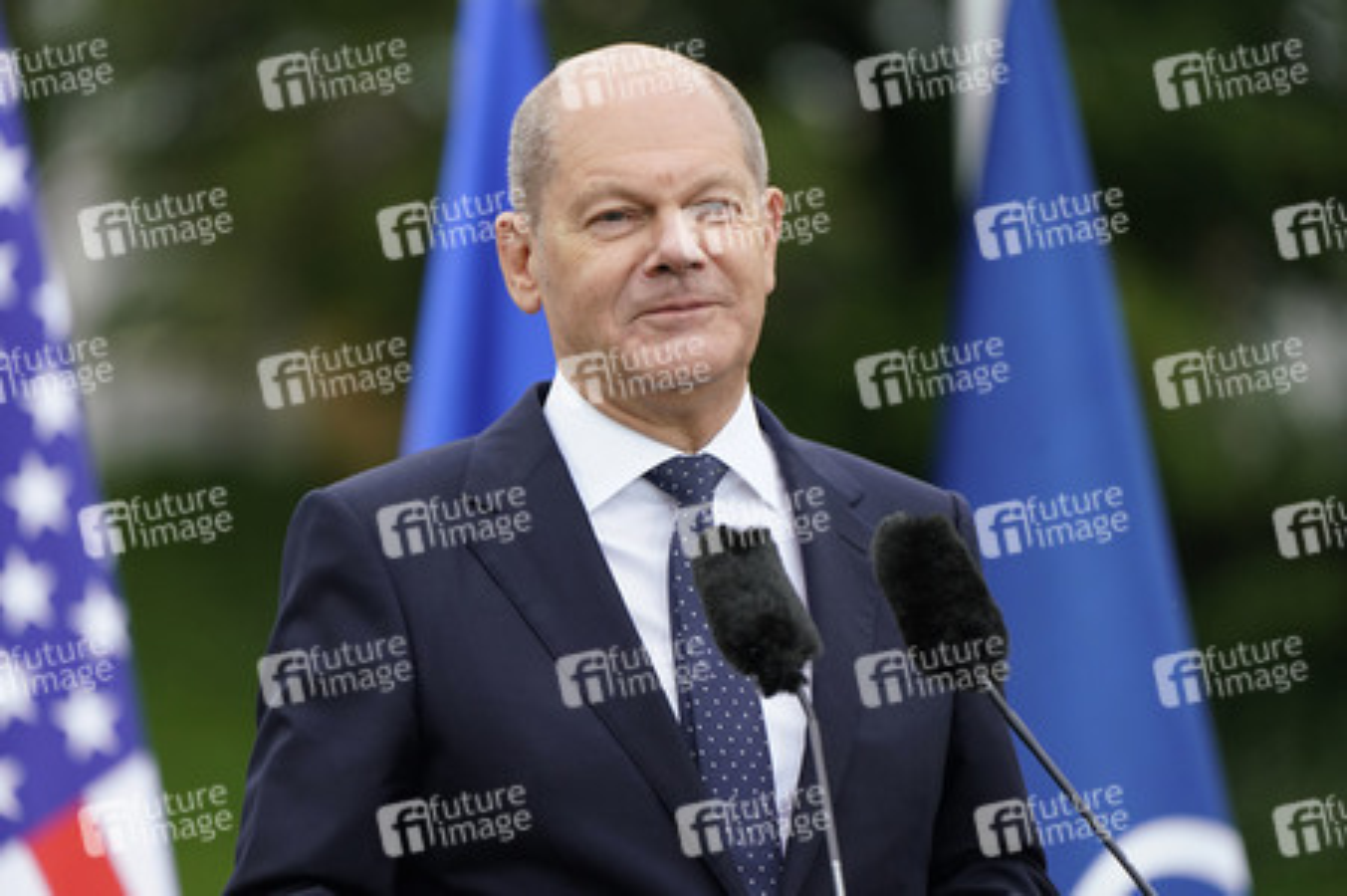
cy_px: 448
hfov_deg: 5.2
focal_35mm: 400
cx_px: 674
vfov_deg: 3.4
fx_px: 14955
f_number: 5.6
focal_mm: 400
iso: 1250
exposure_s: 1/800
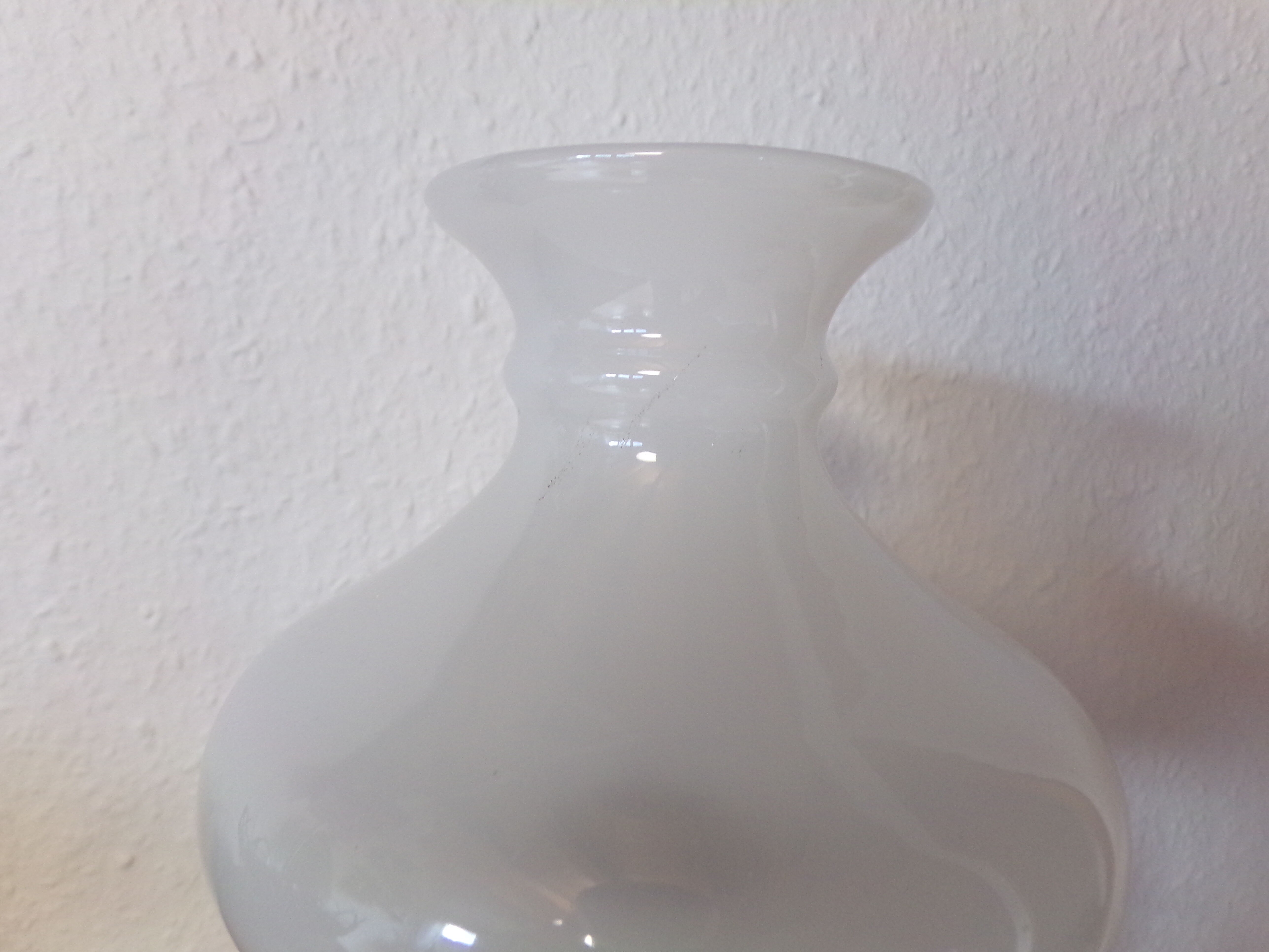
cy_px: 476
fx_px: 880
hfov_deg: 71.6
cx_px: 634
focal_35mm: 24
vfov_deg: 56.8
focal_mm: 4.3
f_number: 3
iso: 200
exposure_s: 1/34
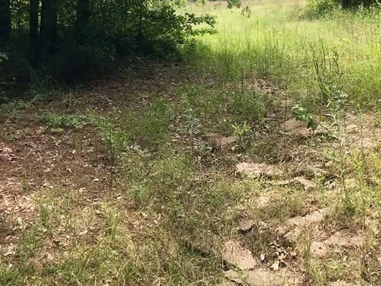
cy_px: 17
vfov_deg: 26.0
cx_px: 236
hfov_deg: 35.4
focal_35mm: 54
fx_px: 594
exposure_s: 1/660
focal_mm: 3.99
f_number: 1.8
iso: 20
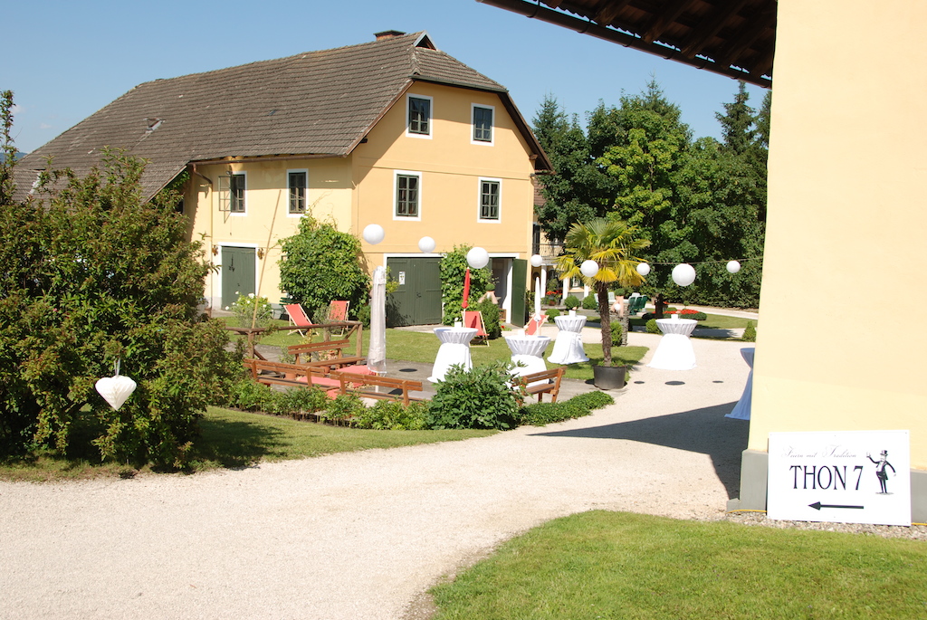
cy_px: 310
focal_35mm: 36
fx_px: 928
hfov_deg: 53.1
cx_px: 464
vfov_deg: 37.0
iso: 100
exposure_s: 1/320
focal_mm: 24
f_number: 9
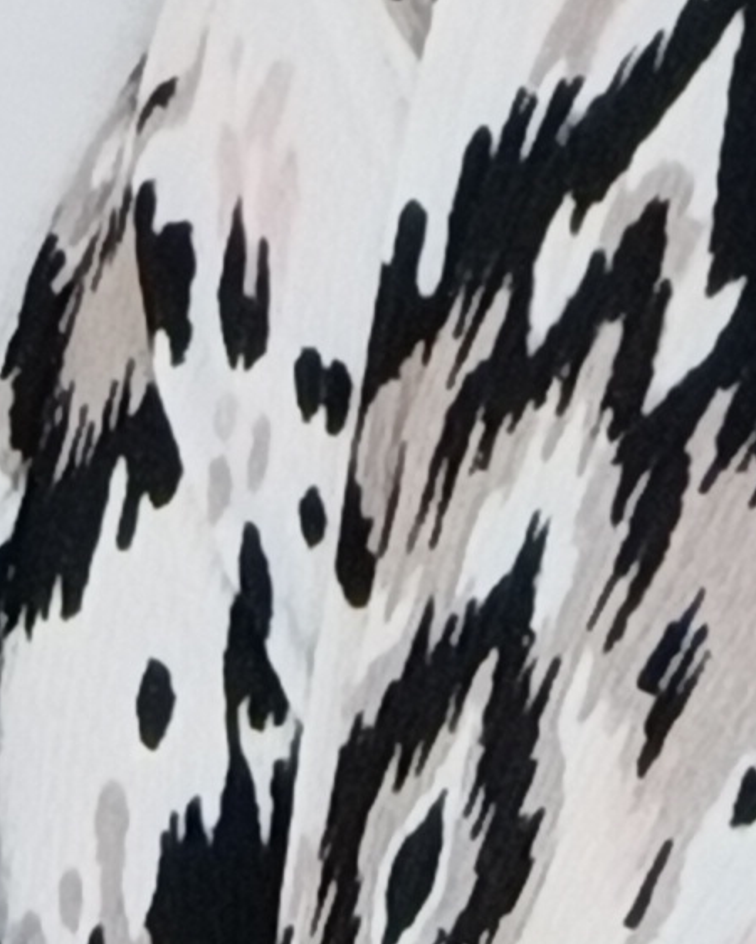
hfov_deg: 8.1
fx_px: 5367
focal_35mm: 192
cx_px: 479
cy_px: -897
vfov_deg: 9.4
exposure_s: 1/717
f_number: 2.45
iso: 57
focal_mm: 3.24
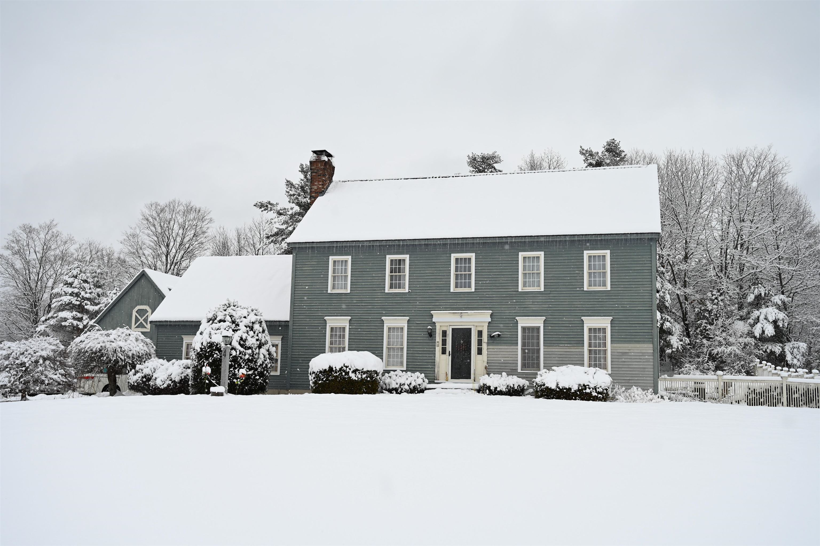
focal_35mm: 34
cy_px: 273
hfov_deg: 55.1
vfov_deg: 38.3
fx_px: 786
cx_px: 410
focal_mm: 34.5
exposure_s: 1/400
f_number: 4
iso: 125
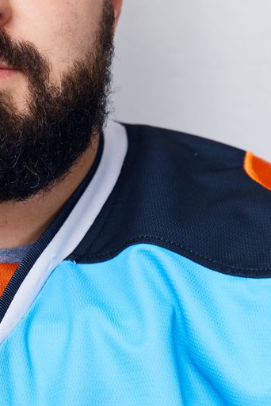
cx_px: -12
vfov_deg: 9.7
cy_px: 230
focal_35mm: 213
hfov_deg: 6.4
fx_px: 2405
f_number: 3.5
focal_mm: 75
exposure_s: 1/100
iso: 50
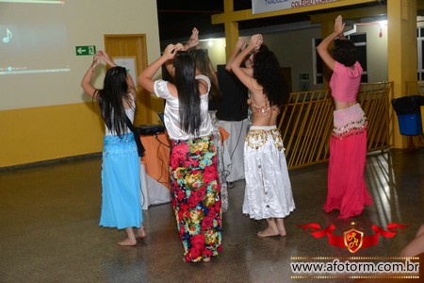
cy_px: 142
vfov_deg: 28.1
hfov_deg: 41.1
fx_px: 565
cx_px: 212
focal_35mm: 48
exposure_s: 1/100
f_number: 5.6
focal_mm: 32
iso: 3200
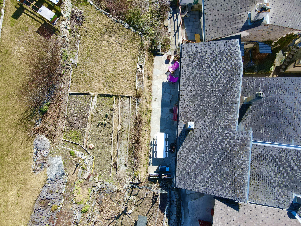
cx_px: 150
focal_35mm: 24
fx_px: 209
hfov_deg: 71.6
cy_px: 113
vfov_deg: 56.8
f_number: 2.8
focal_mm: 4.5
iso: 100
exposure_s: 1/320
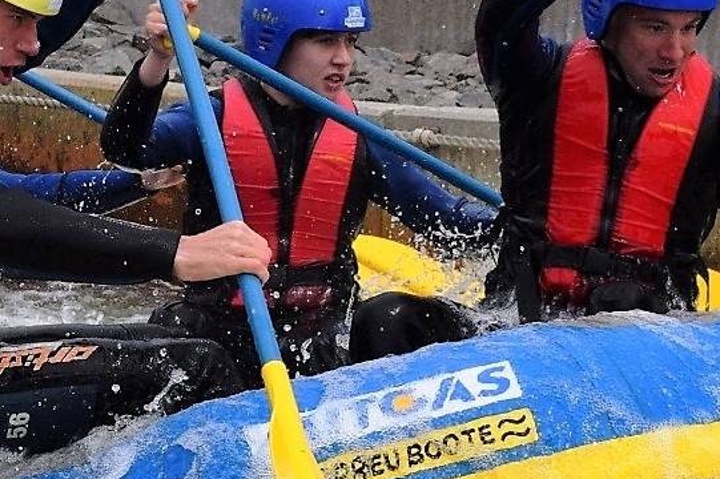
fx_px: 2995
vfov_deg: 9.1
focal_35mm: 150
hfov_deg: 13.6
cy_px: 331
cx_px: 94
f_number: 8
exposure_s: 1/2000
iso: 360
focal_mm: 27
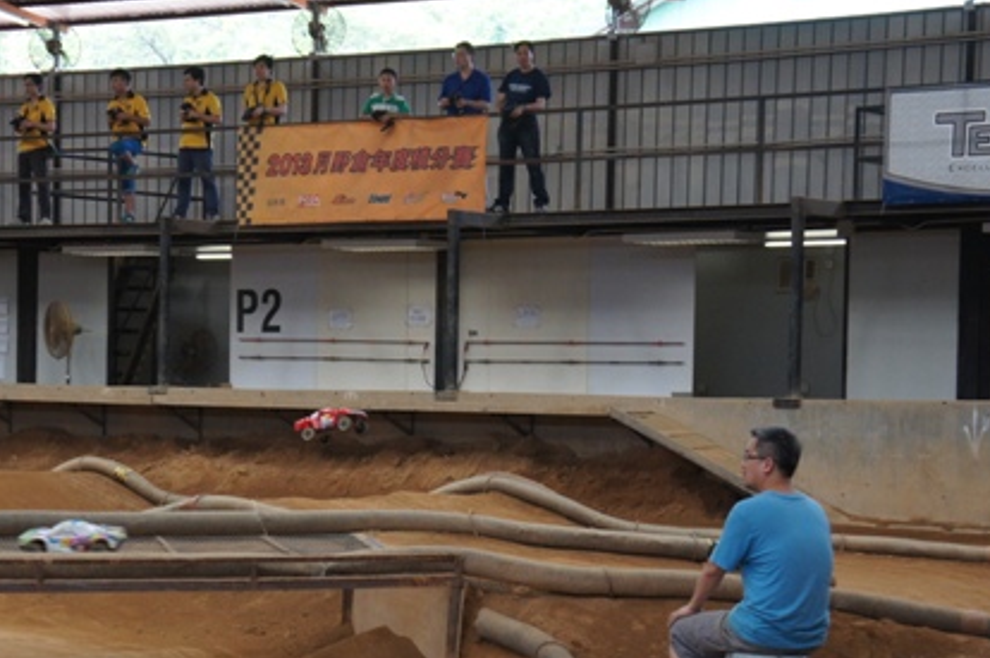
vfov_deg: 13.7
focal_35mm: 100
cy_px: 445
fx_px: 2741
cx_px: 299
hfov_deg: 20.4
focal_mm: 43
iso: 1000
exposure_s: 1/250
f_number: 5
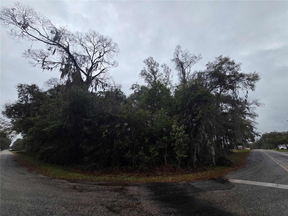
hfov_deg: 106.2
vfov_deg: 89.9
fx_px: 108
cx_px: 144
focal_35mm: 13
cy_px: 108
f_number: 2.2
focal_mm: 2.2
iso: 50
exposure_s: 1/121
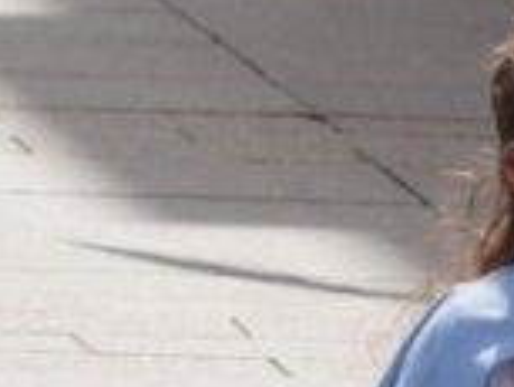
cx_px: 638
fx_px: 24728
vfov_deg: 0.9
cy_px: 268
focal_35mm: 1664
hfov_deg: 1.2
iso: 100
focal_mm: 138
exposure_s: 1/400
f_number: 6.3
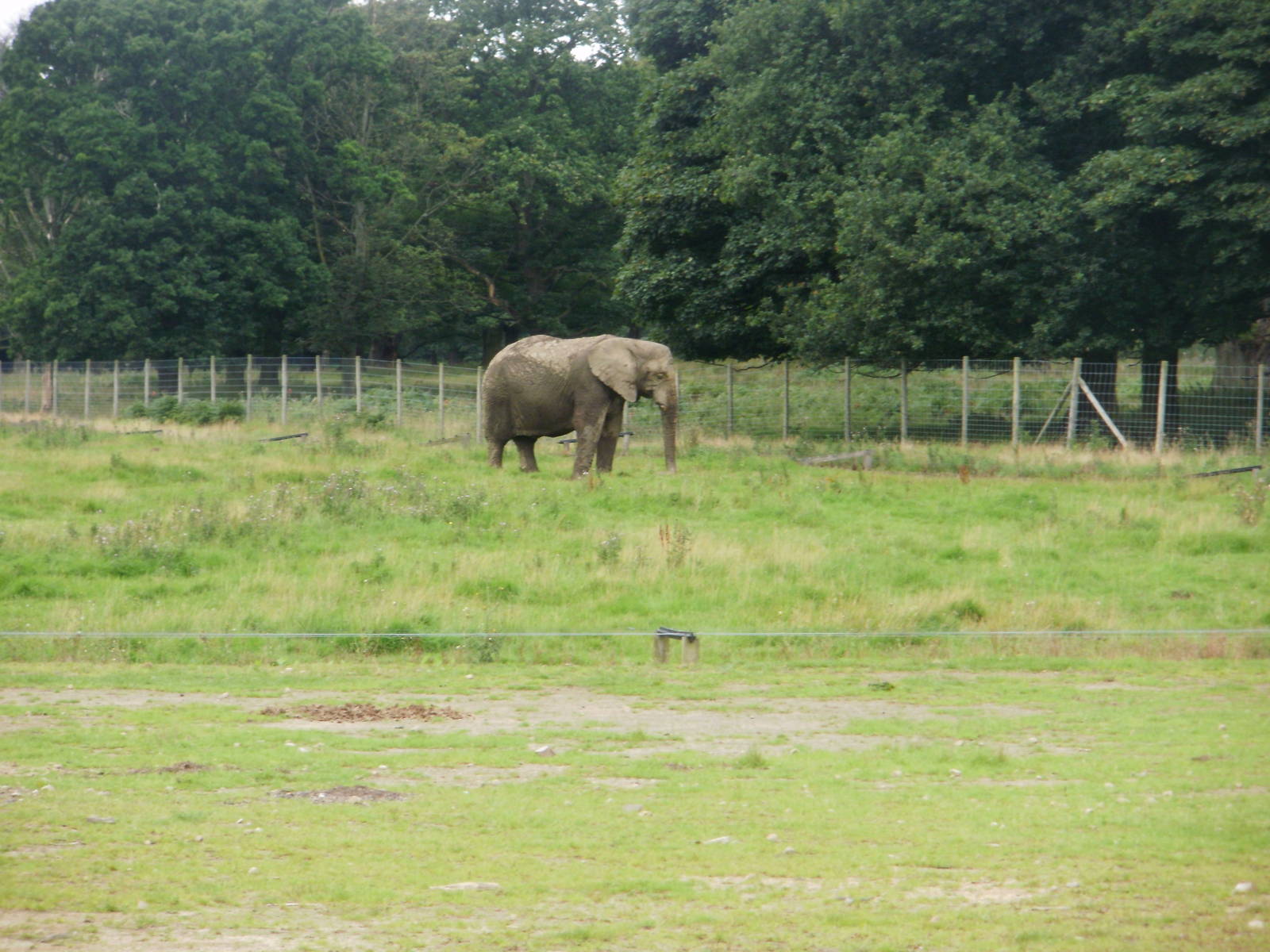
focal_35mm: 180
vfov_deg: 8.2
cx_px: 635
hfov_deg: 11.0
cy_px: 476
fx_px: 6604
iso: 125
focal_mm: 31.5
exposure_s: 1/160
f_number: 5.6
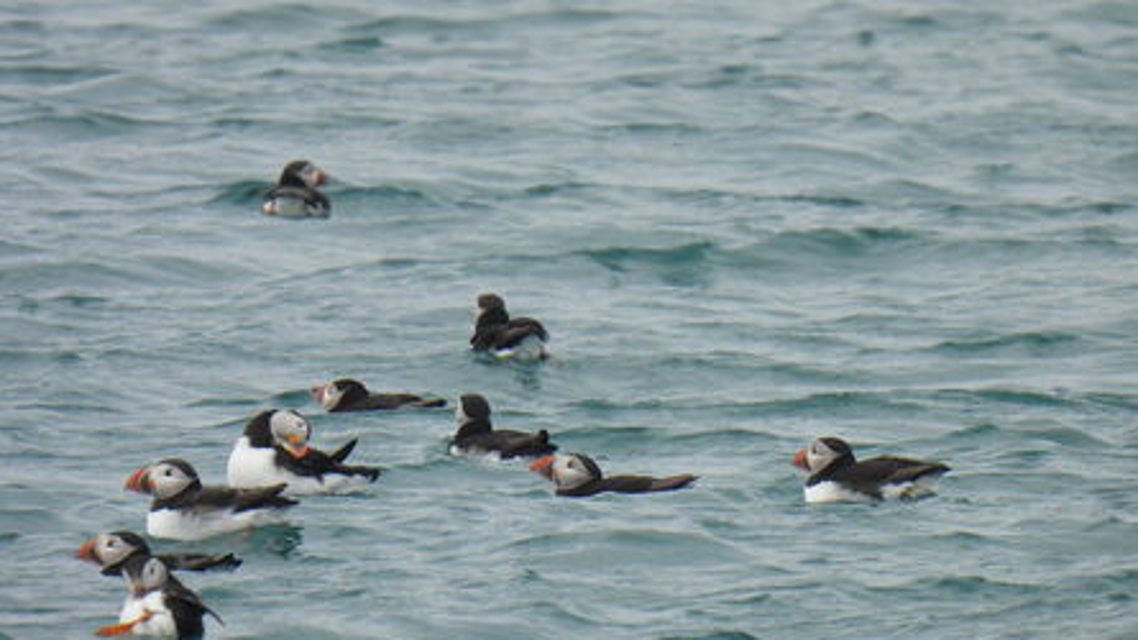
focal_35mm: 1313
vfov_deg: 0.9
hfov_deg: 1.6
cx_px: 569
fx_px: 39608
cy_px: 347
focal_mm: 214
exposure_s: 1/500
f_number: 6.3
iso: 100
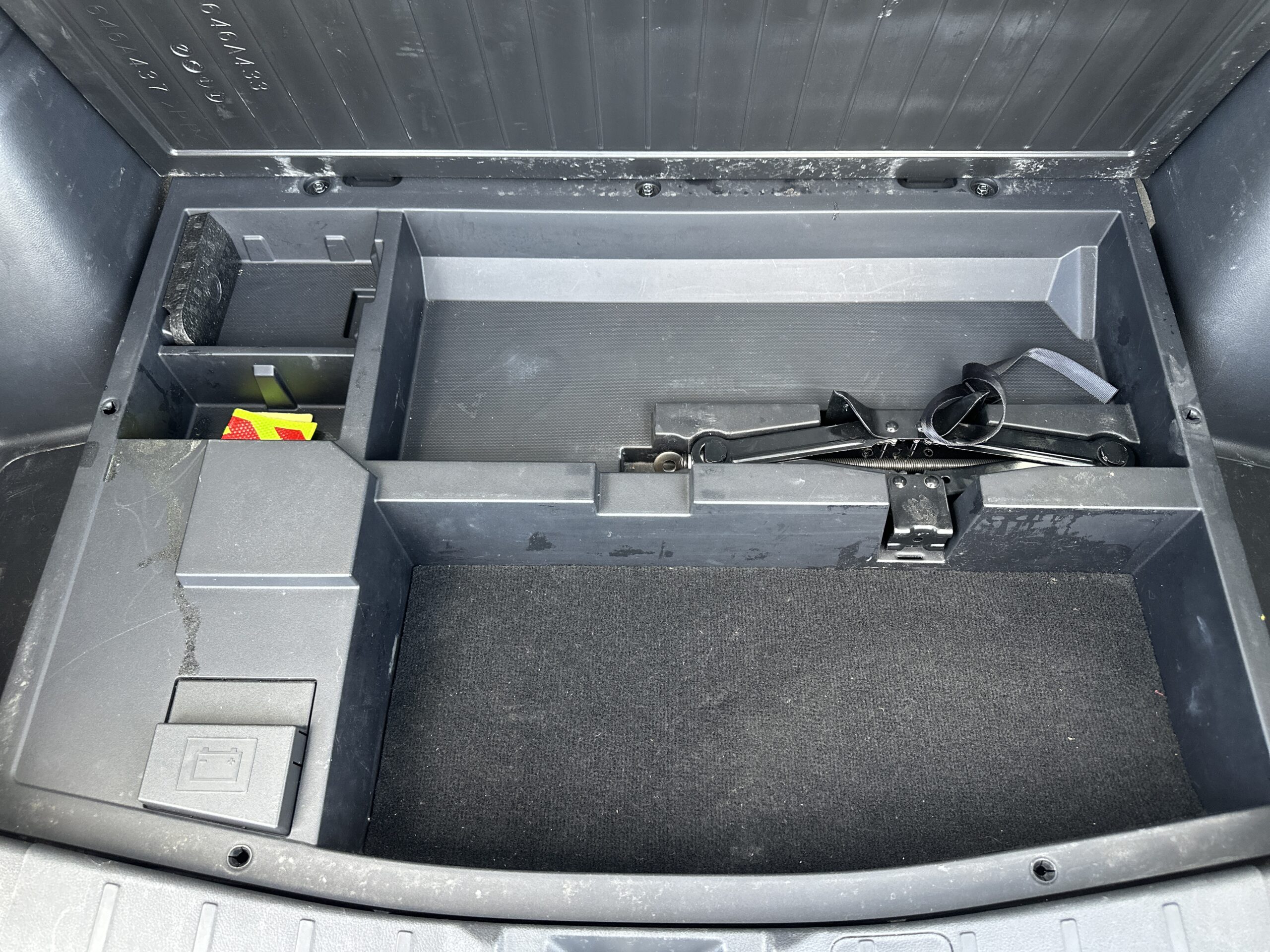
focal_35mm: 24
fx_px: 881
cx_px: 635
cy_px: 476
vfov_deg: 56.8
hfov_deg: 71.6
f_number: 1.78
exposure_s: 1/83
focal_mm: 6.86
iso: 250
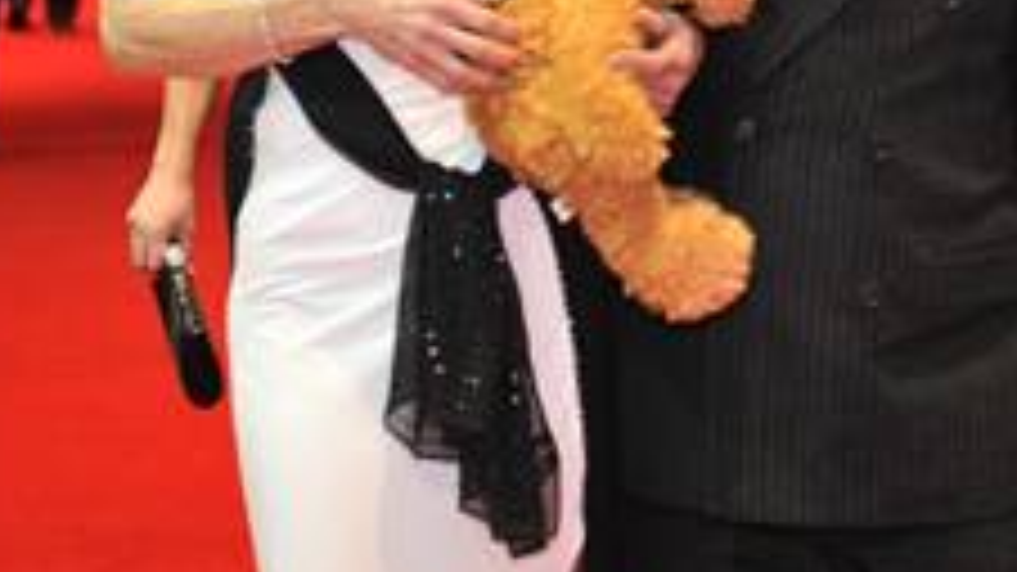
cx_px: 675
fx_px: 4799
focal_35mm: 178
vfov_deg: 6.8
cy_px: -59
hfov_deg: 12.1
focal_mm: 70
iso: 1600
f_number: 3.5
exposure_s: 1/125
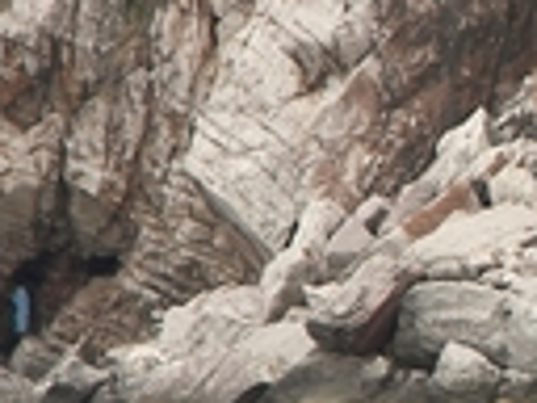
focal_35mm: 655
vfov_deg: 2.3
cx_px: 978
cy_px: 143
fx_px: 10161
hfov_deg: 3.0
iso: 50
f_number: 4.1
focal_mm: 29.4
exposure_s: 1/250
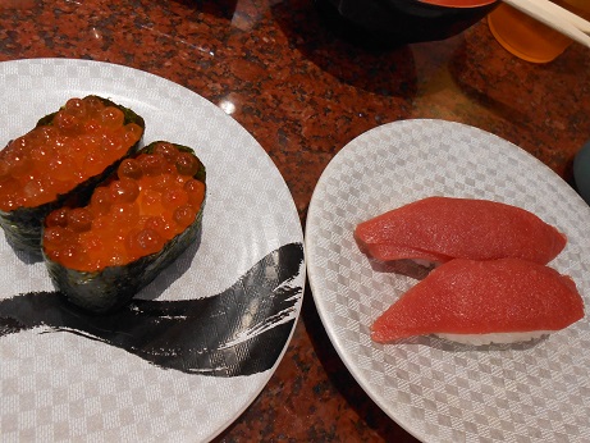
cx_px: 295
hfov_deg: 60.0
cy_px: 222
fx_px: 511
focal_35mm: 30
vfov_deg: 46.8
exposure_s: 1/30
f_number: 3.8
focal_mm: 5.3
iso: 200
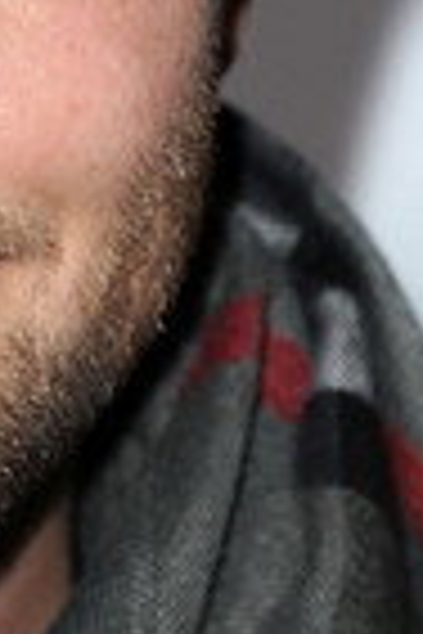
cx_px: -216
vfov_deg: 3.4
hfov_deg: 2.3
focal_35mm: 607
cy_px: 31
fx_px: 10698
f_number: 7.1
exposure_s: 1/200
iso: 500
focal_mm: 190
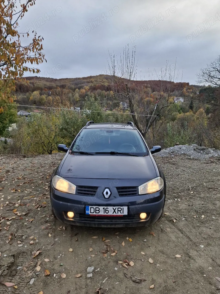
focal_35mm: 23
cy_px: 147
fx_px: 195
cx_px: 110
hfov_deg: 58.9
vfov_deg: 73.9
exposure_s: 1/345
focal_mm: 5.54
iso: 50
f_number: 1.8
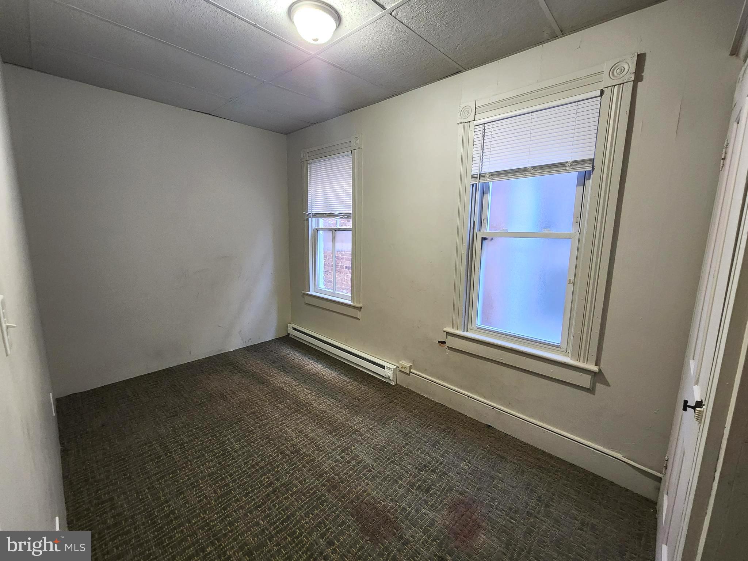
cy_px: 280
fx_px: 281
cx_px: 374
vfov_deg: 89.9
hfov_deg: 106.2
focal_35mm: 13
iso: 400
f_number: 2.2
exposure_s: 1/30
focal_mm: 2.2
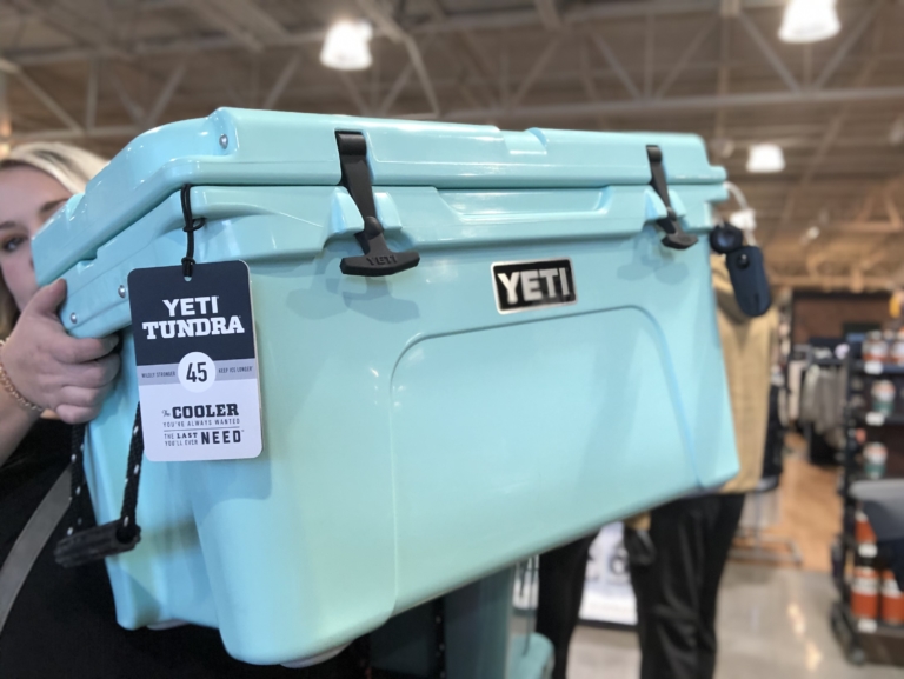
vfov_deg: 44.2
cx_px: 452
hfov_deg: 56.8
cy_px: 340
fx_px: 836
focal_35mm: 32
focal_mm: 2.87
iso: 20
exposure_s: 1/20
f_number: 2.2
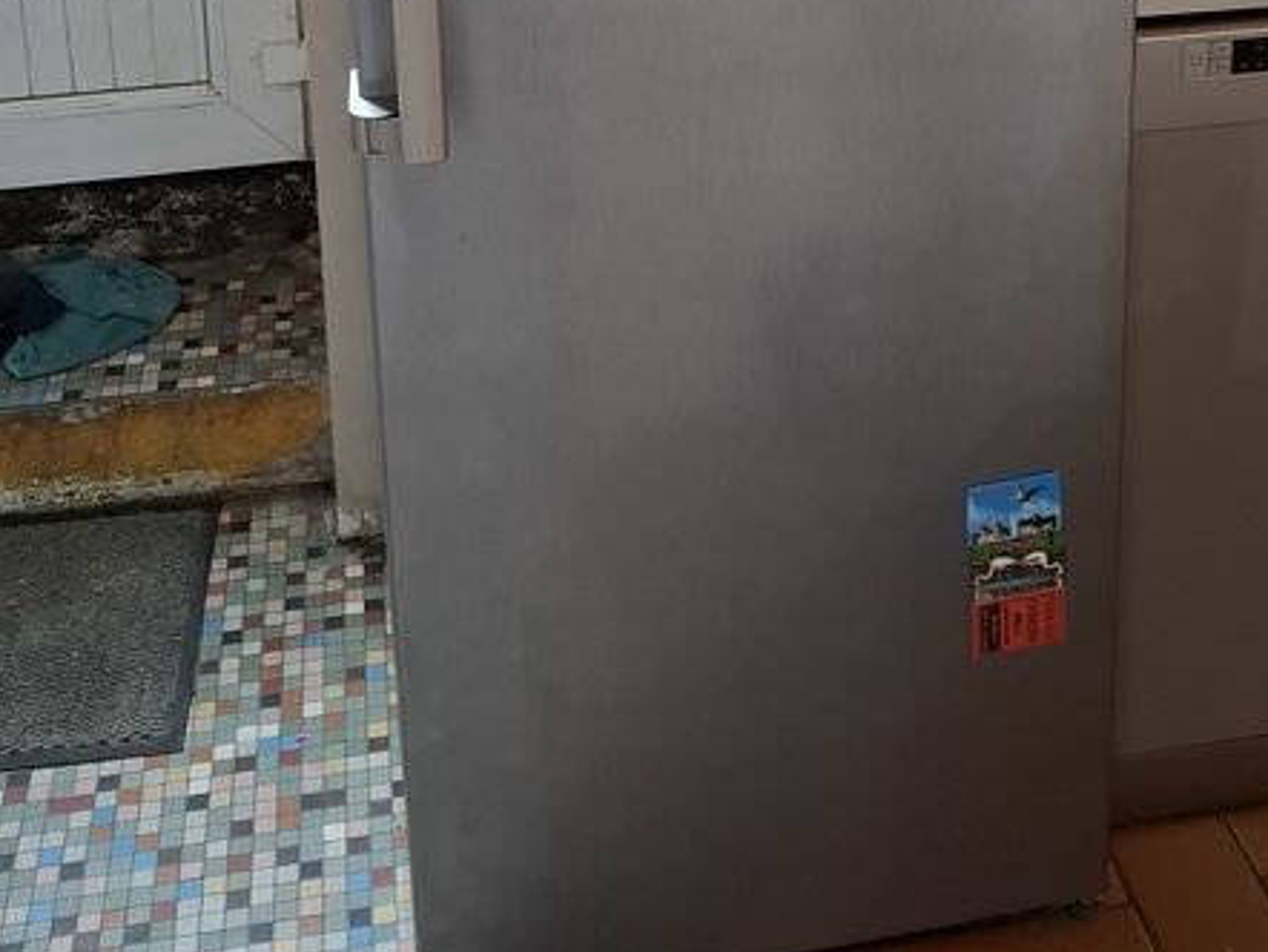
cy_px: -215
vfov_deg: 25.1
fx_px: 1906
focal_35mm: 52
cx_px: 752
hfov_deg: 36.7
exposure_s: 1/50
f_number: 1.8
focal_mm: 5.54
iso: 250
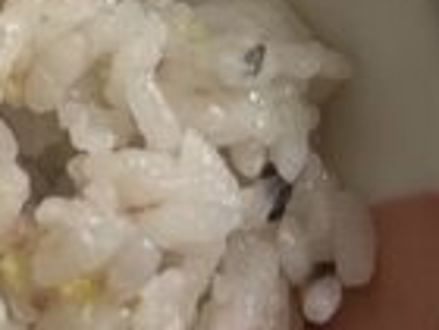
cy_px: -299
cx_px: 144
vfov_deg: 7.5
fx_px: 2410
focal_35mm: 190
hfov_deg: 10.4
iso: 125
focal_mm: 5.7
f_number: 1.5
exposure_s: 1/121
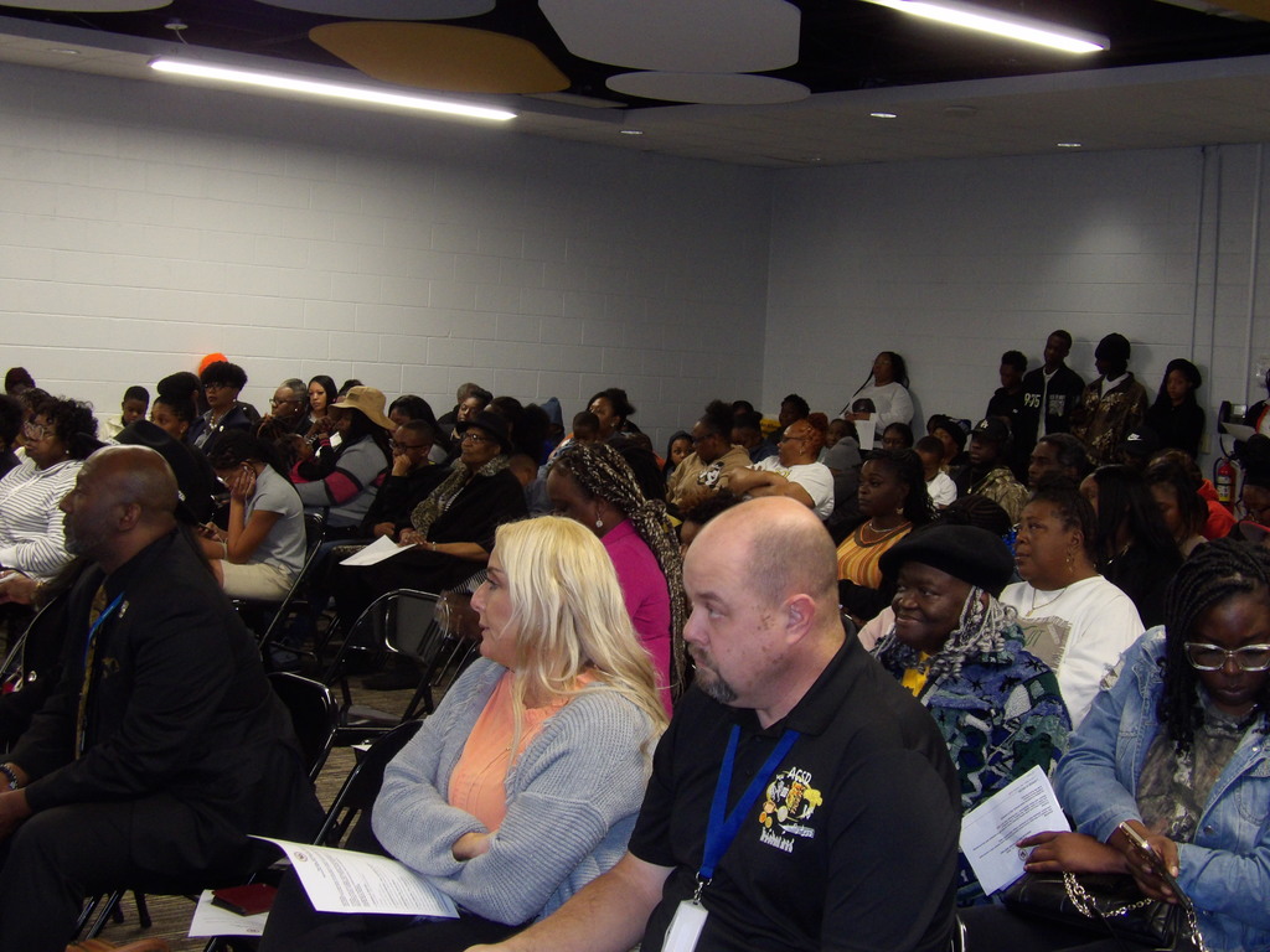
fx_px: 1944
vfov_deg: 27.5
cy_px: 476
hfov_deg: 36.2
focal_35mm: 53
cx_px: 635
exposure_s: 1/33
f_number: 3.9
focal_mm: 9.5
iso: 392
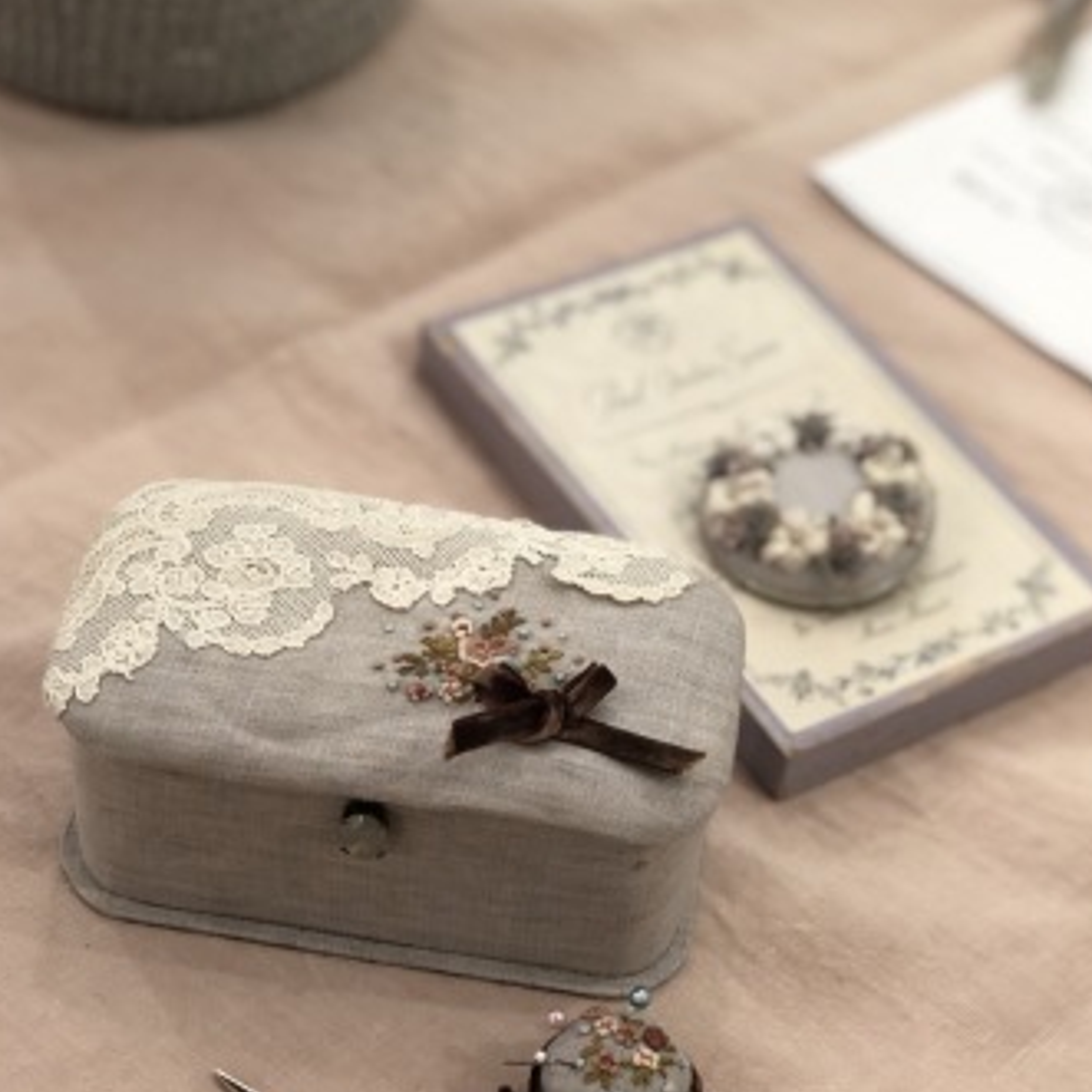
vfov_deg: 23.6
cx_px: 521
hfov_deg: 23.7
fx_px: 2605
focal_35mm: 73
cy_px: 653
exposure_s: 1/33
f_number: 2.8
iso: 160
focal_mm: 6.6
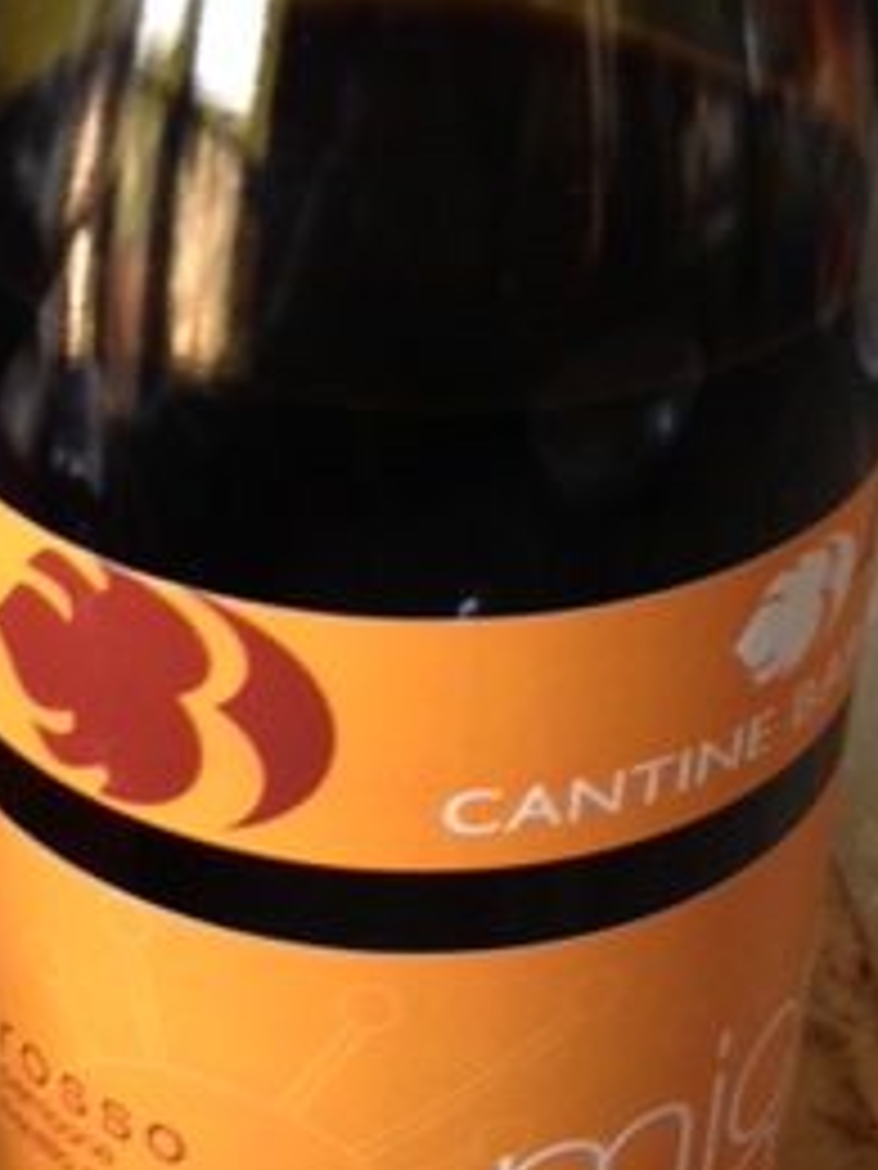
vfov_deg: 22.7
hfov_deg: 16.6
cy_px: 410
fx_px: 2908
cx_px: -86
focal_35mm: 86
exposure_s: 1/20
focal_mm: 4.28
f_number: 2.4
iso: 80
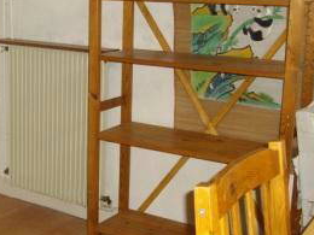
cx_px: 82
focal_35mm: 62
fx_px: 562
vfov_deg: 23.6
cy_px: 83
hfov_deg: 30.7
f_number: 2.7
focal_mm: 6
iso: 160
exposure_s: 1/50
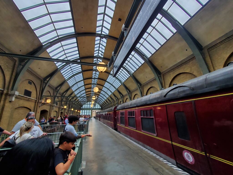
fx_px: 88
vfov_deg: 89.9
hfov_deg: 106.2
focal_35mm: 13
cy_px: 88
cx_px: 116
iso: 160
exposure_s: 1/60
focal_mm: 1.8
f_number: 2.2
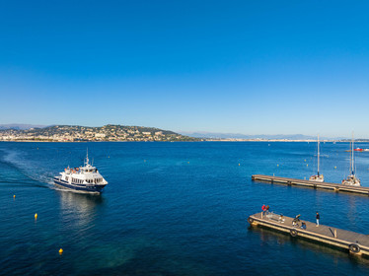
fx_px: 256
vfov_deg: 56.8
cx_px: 184
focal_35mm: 24
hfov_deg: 71.6
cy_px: 138
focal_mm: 12.3
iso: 100
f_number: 10
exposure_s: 1/160
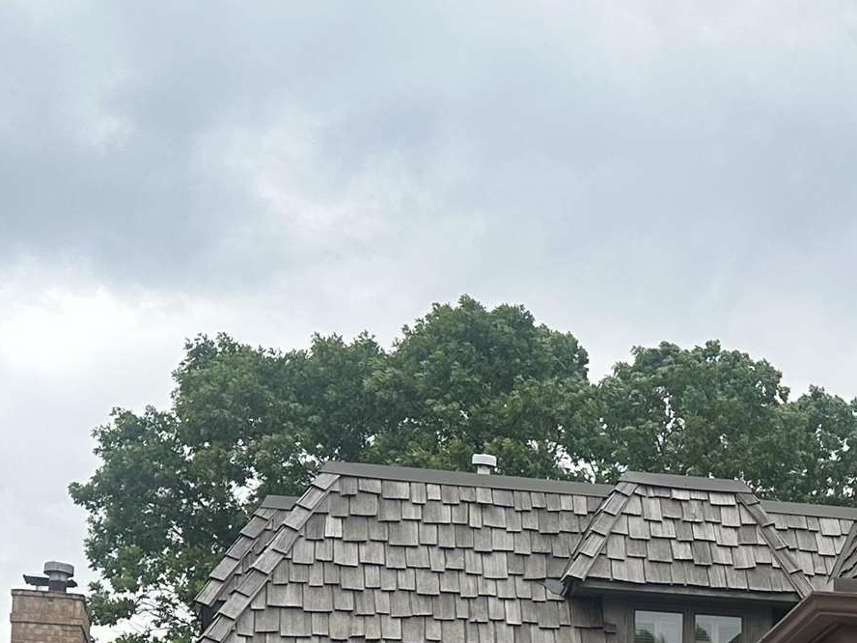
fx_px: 2055
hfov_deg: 21.5
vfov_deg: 17.0
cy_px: 779
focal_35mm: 83
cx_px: 1084
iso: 80
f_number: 1.78
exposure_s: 1/4016
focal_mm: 6.86
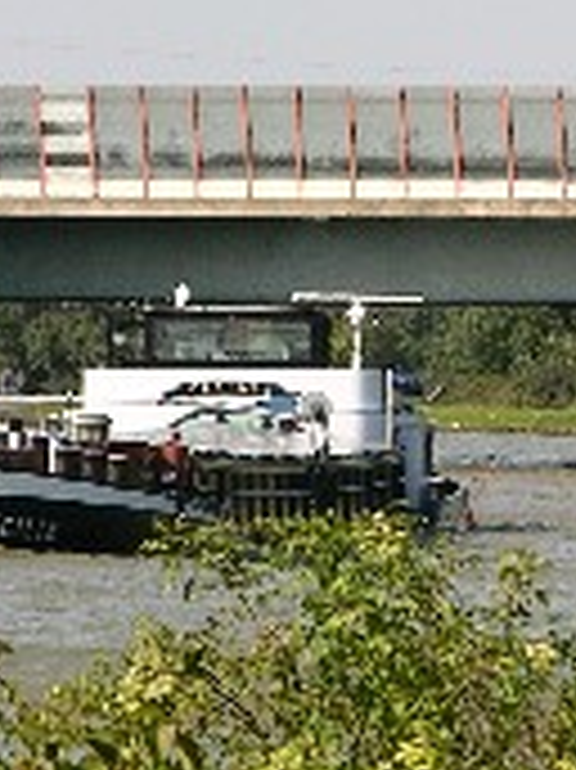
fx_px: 15994
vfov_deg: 2.8
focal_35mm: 720
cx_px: 758
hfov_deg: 2.1
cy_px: 81
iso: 50
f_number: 6.4
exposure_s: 1/177
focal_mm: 52.4
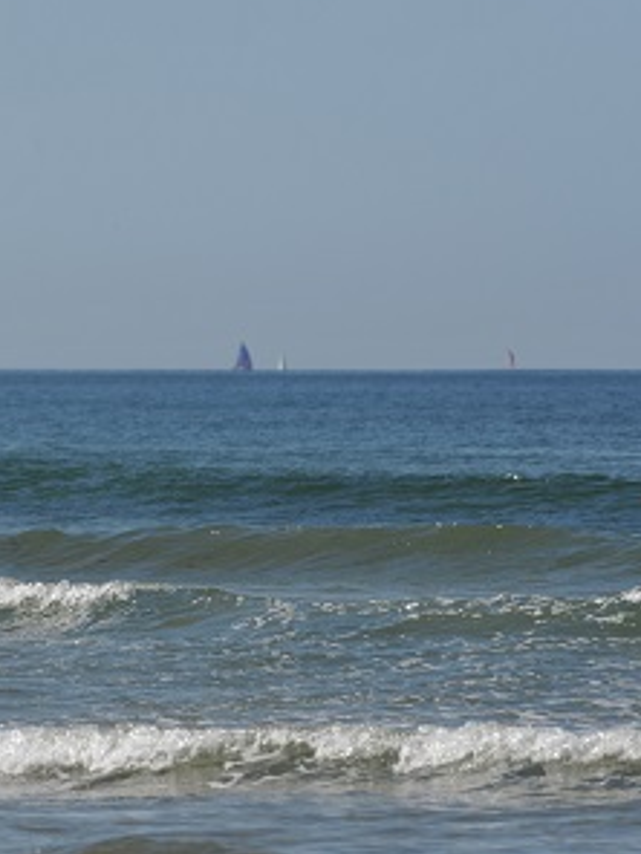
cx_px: -46
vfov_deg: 4.1
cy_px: 433
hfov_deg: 3.1
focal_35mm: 486
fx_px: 11999
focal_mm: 300
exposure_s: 1/500
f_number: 11
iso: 200
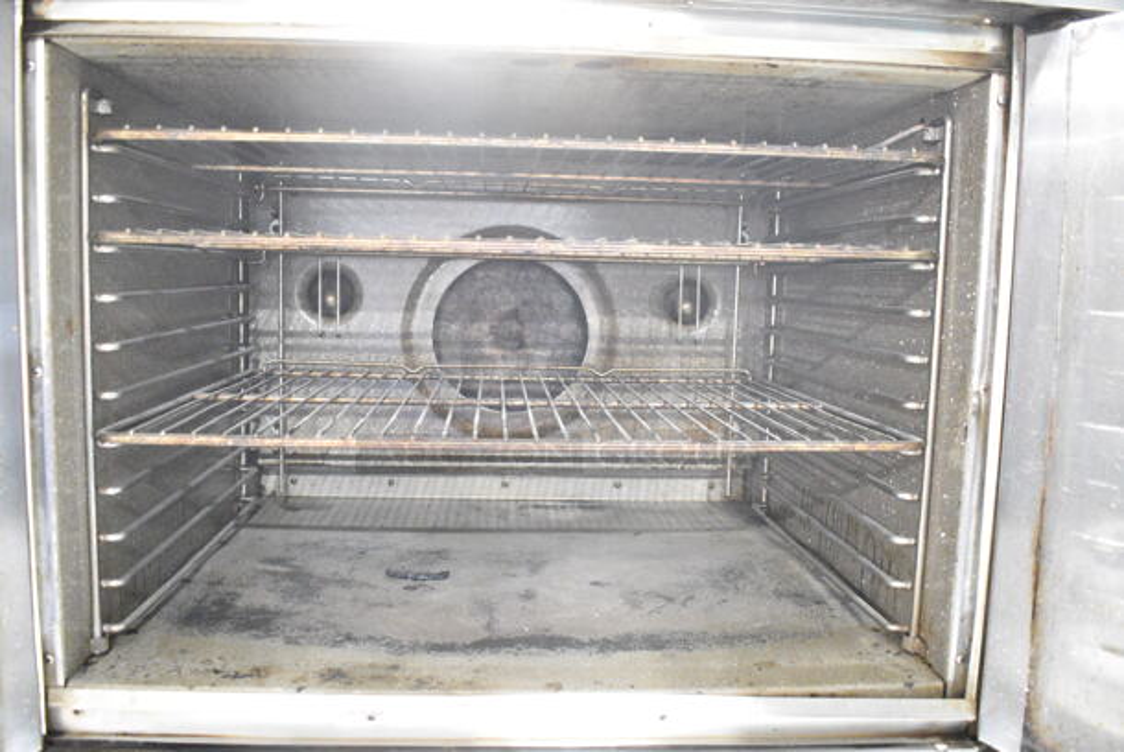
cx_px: 562
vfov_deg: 43.7
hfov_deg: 61.9
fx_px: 938
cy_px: 376
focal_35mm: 30
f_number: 3.8
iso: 12800
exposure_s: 1/30
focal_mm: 20
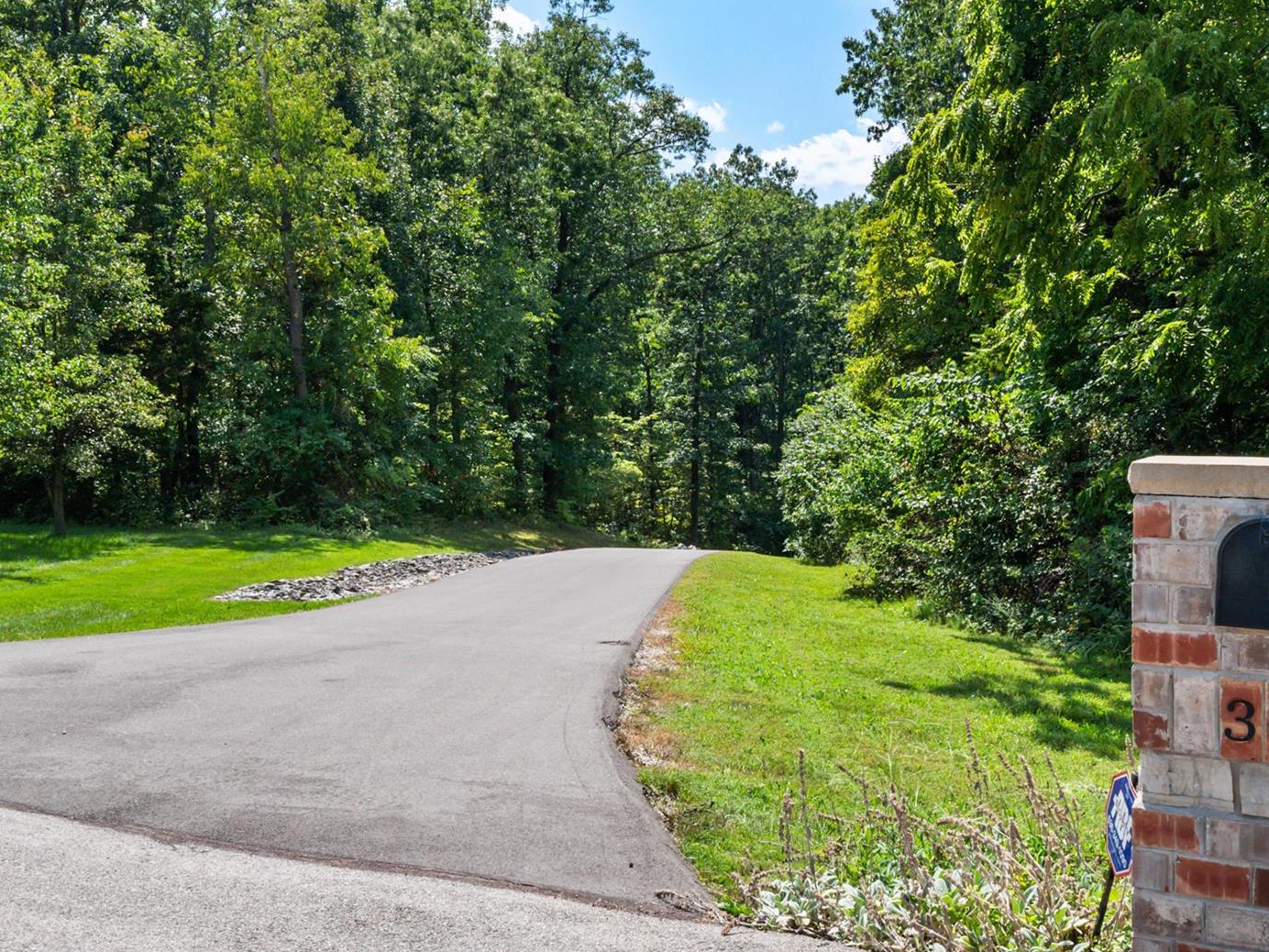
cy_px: 470
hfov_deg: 46.7
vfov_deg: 36.0
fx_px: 1466
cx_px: 705
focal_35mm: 40
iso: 400
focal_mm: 18
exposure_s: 1/400
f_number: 8
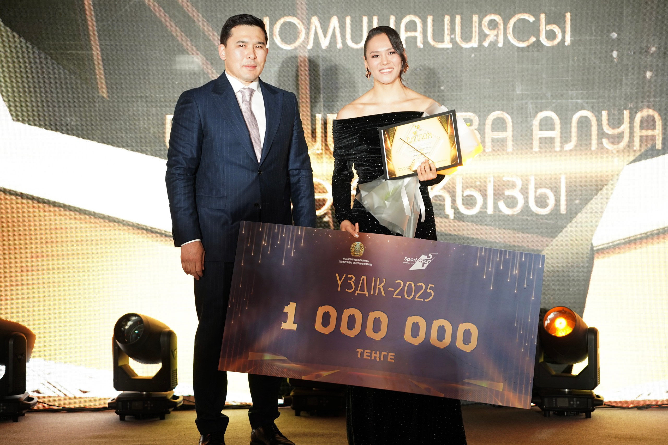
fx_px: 1614
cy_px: 222
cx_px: 334
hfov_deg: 23.4
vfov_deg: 15.7
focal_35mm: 87
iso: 800
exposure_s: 1/125
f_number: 2.8
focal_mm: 87
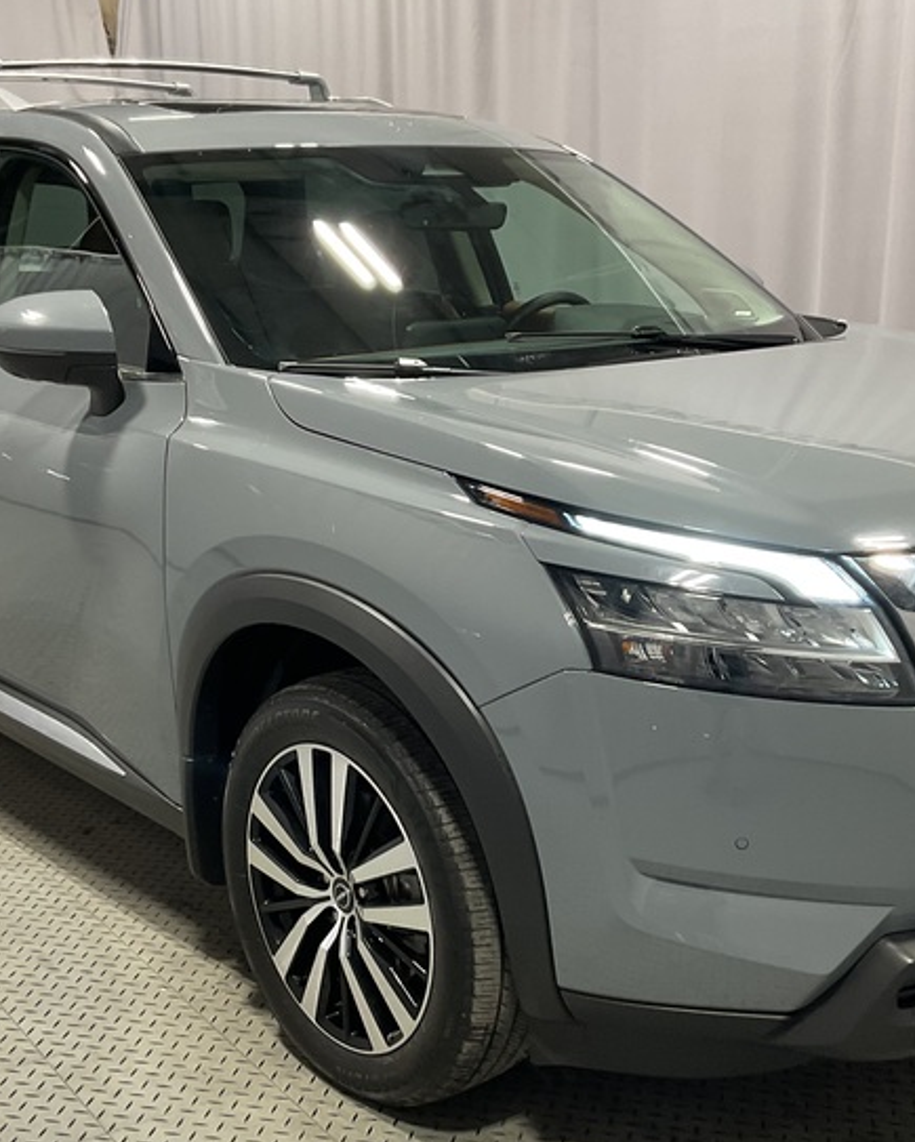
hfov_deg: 30.3
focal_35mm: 50
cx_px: 454
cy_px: 662
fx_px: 1691
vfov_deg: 37.2
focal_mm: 3
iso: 50
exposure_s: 1/50
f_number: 1.8
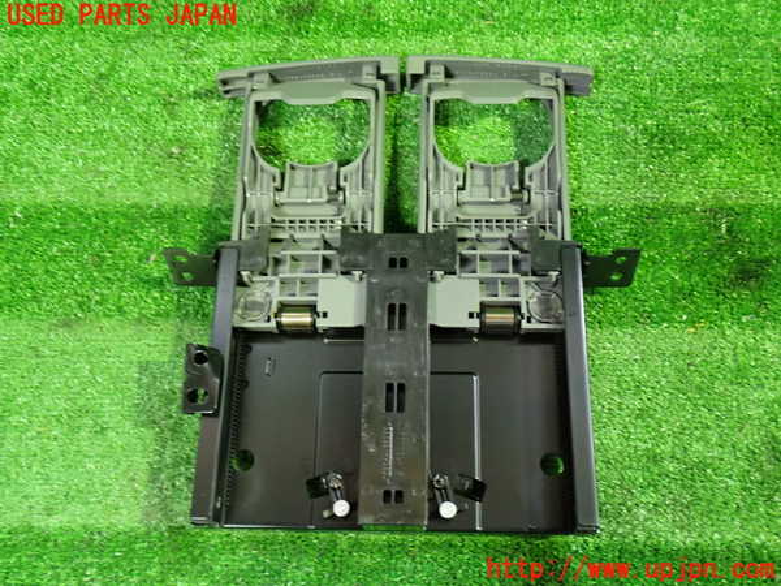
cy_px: 293
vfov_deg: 39.7
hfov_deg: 51.4
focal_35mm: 36
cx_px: 390
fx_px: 812
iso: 800
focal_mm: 6.37
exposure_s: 1/25
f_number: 2.5
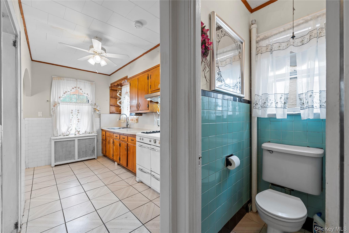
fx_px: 136
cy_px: 116
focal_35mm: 14
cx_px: 174
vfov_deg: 81.2
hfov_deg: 104.3
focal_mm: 14
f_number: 10
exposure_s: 1/1.25
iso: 250
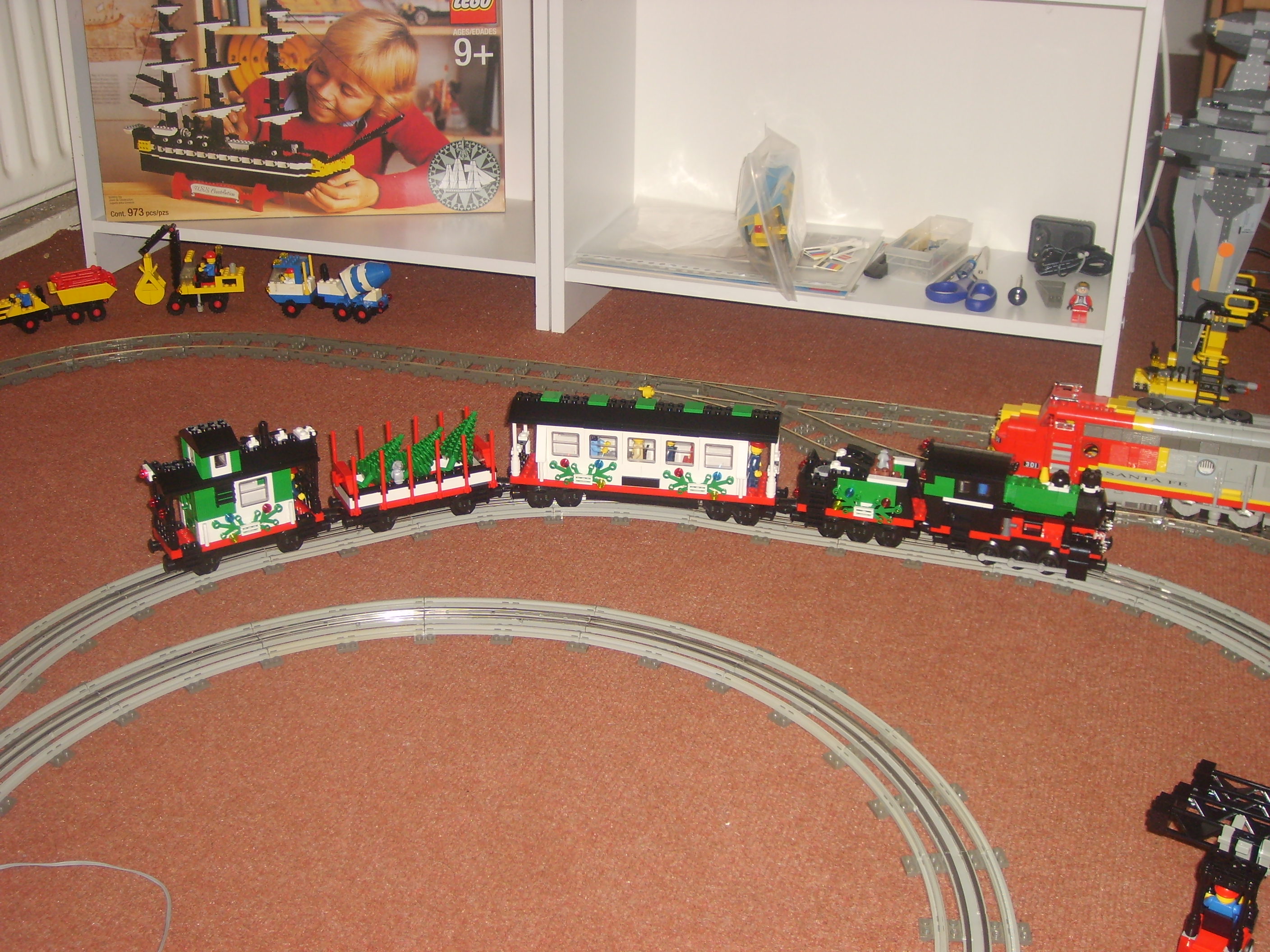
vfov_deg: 33.6
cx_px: 635
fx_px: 1578
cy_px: 476
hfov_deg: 43.9
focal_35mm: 43
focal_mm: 7.2
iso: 100
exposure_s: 1/45
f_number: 3
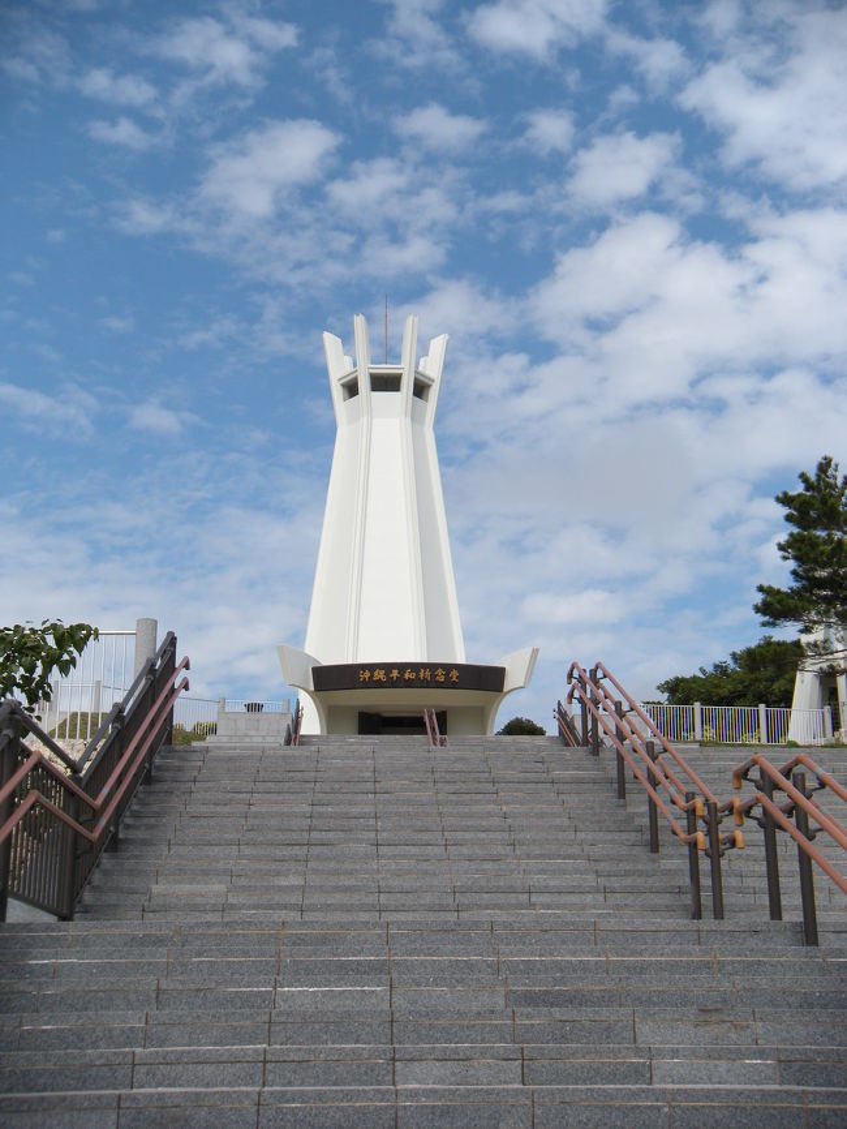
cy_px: 564
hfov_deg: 26.6
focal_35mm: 55
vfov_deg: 34.9
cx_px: 424
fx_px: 1793
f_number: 4.2
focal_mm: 9.2
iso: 64
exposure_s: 1/797
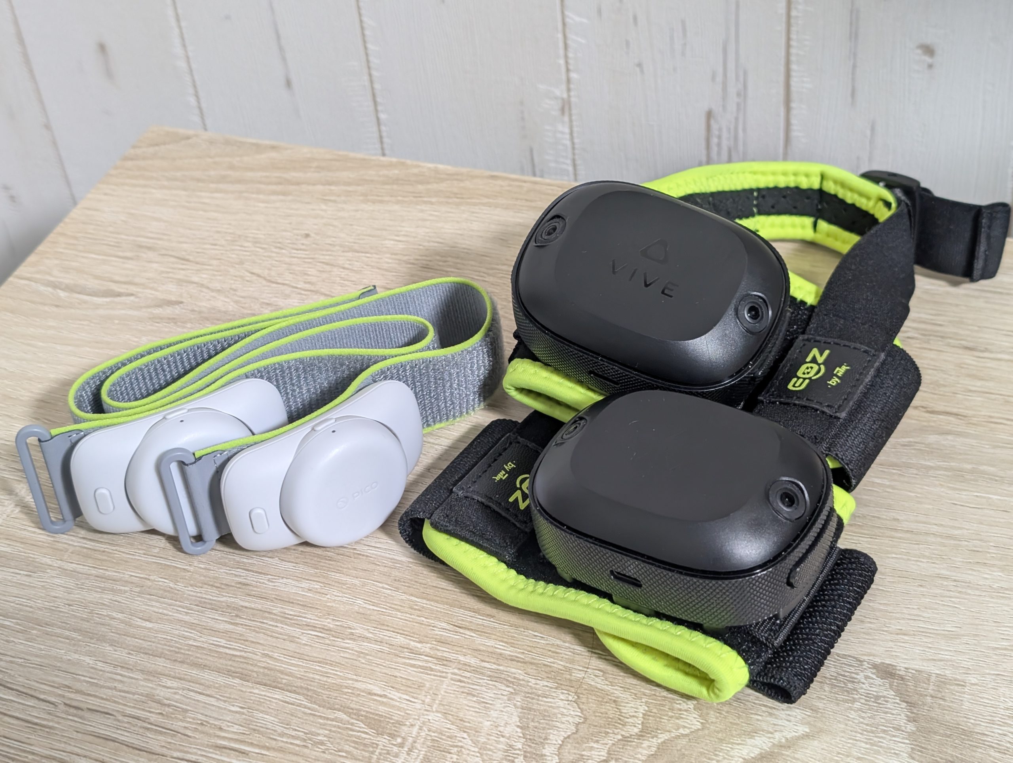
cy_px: 382
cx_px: 506
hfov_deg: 38.9
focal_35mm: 49
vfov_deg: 29.8
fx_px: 1436
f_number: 1.68
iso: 187
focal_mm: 6.9
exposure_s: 1/28.4
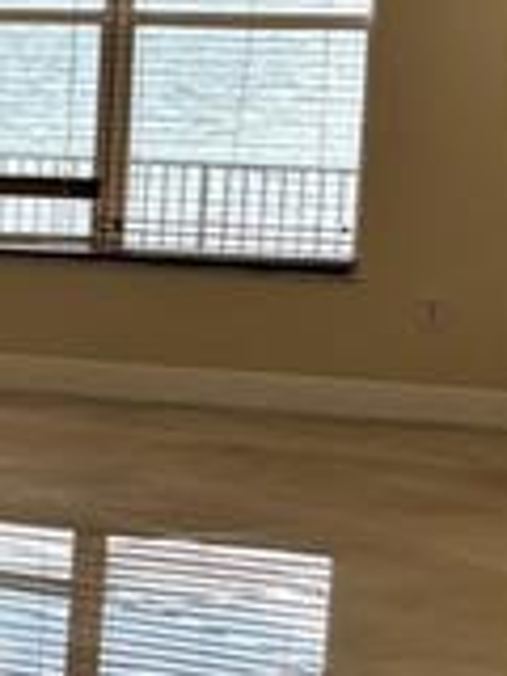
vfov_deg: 15.7
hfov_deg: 10.4
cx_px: -680
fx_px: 2441
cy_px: 232
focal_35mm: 125
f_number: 1.6
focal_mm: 5.1
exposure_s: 1/213
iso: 40
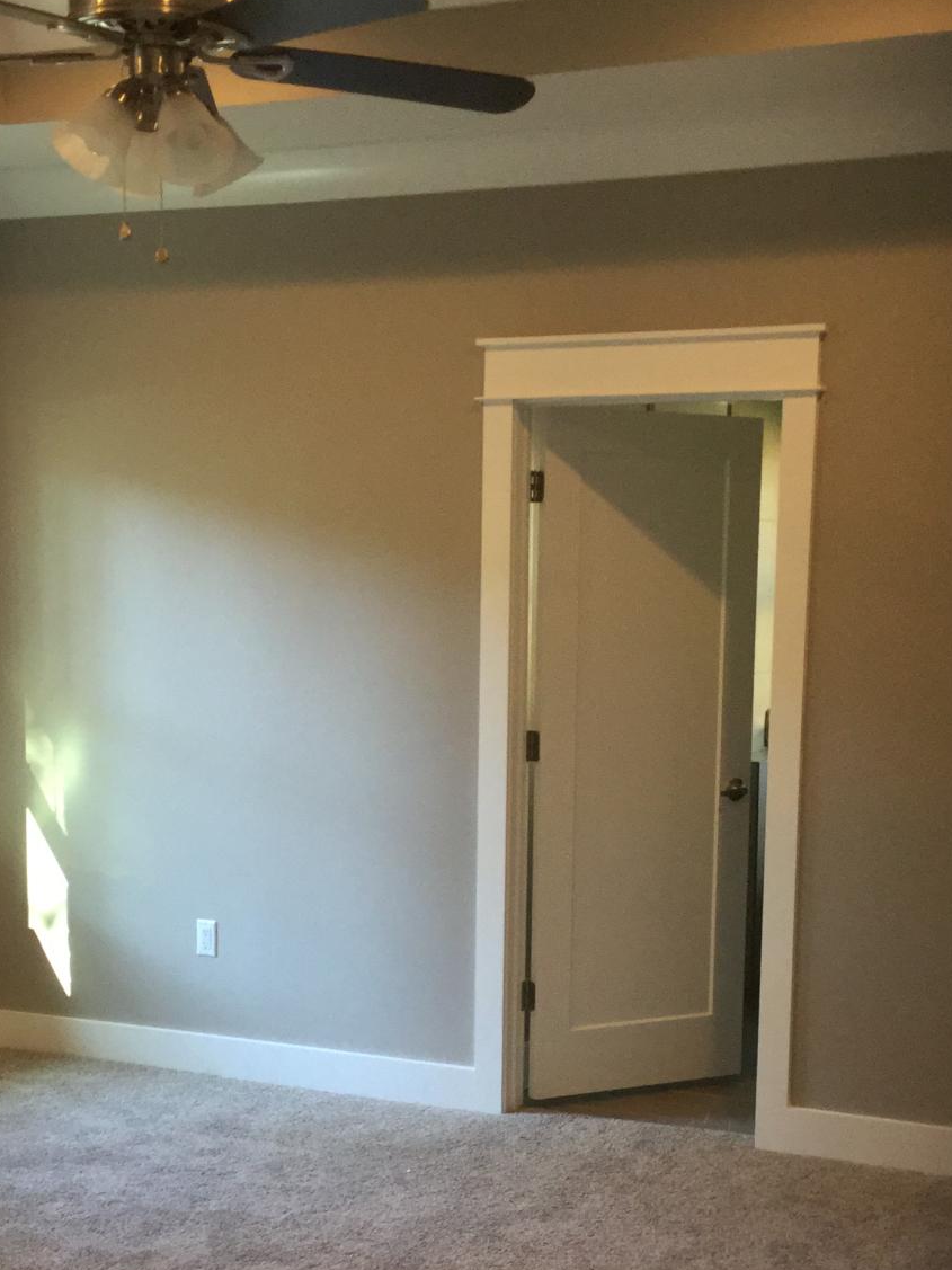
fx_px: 2017
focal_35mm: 55
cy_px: 877
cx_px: 477
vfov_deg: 34.5
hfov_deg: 26.6
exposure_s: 1/30
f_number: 2.4
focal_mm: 3.3
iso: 100
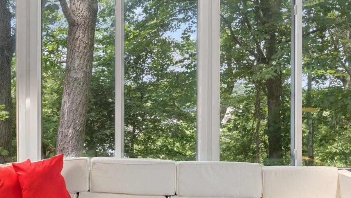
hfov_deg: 48.2
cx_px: 146
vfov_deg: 28.4
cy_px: 107
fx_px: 390
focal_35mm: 42
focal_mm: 22.5
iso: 640
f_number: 8
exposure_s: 1/160
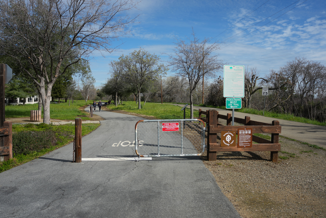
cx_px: 163
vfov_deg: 45.0
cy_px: 109
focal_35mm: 29
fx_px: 263
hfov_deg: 63.7
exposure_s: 1/1000
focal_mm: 29
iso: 100
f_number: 5
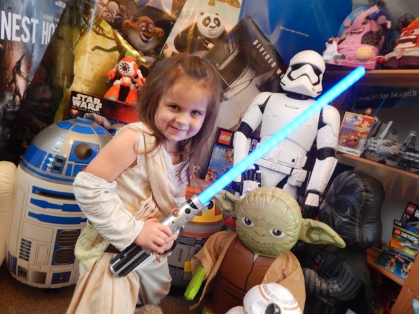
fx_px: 266
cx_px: 210
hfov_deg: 76.4
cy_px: 157
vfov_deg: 61.1
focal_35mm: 22
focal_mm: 4
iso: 400
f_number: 3
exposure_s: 1/30
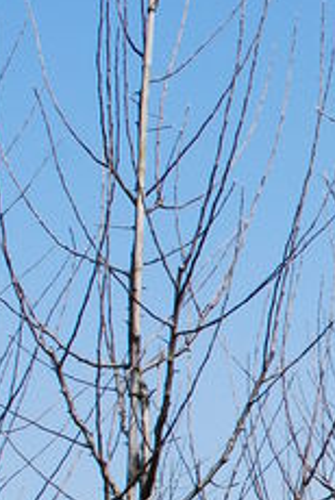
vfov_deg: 14.3
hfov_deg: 9.3
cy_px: 489
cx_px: 619
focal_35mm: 141
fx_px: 1962
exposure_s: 1/200
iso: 200
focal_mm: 18
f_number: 10
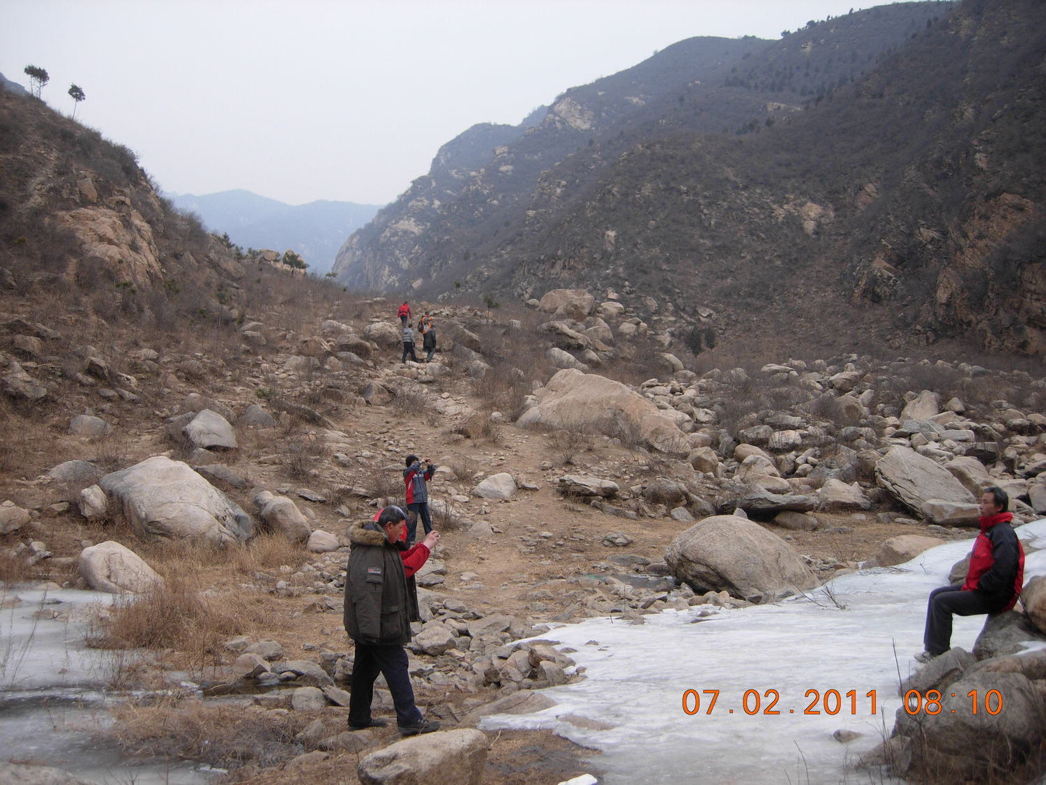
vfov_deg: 39.7
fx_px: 1088
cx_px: 523
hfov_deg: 51.4
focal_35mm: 36
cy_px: 392
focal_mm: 7.5
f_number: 3
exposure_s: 1/71.8
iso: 50
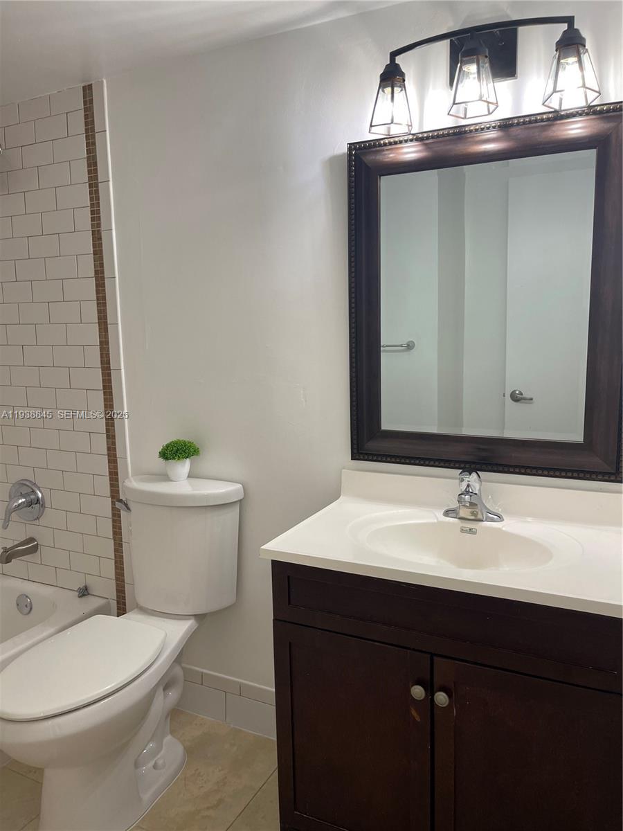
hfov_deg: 53.1
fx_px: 624
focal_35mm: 26
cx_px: 312
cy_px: 416
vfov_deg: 67.3
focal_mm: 5.1
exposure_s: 1/120
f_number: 1.6
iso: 125
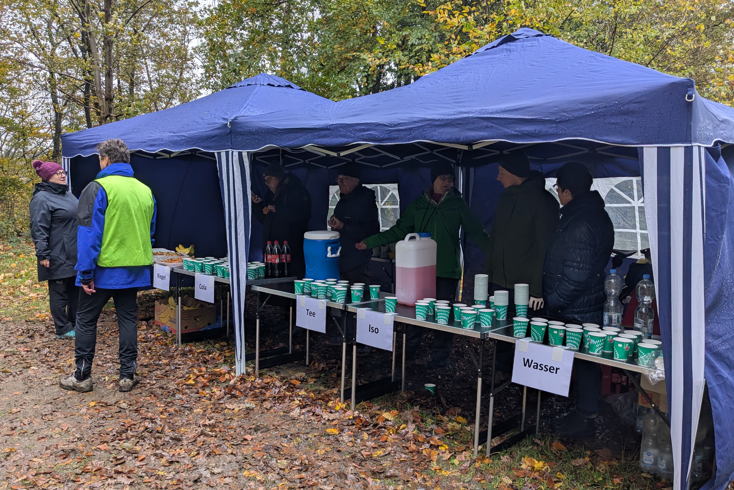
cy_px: 266
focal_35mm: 29
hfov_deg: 63.6
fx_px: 591
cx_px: 359
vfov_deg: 44.9
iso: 55
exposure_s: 1/136
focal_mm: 4.38
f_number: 1.73
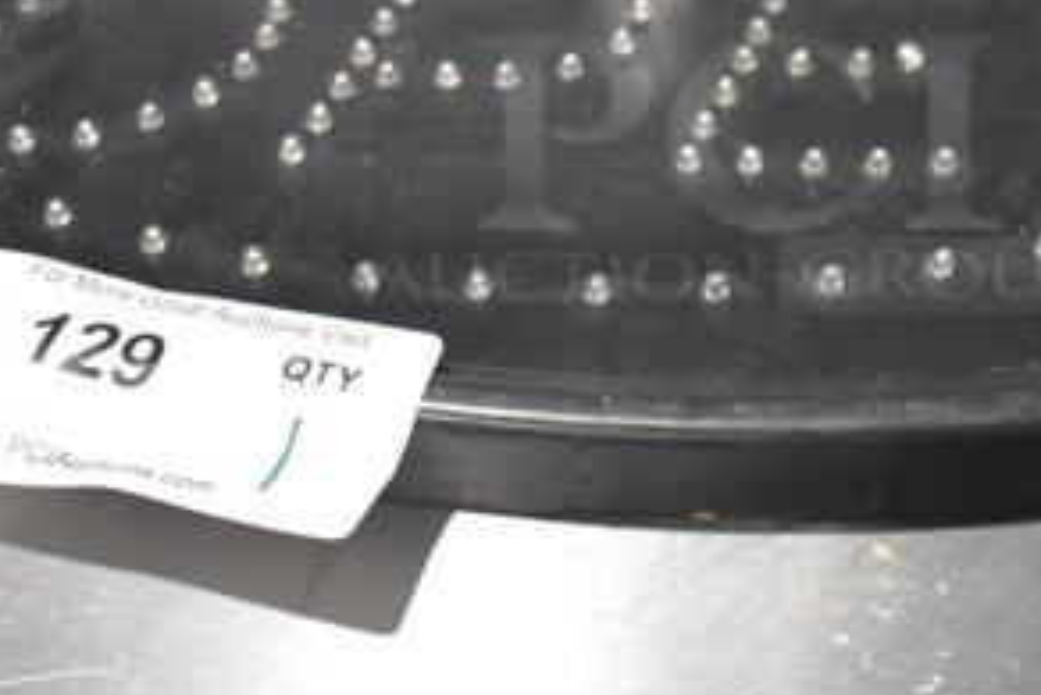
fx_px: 1996
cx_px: 738
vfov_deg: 19.5
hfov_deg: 28.9
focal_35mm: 69
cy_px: 125
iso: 3200
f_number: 3.8
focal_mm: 22
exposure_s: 1/125
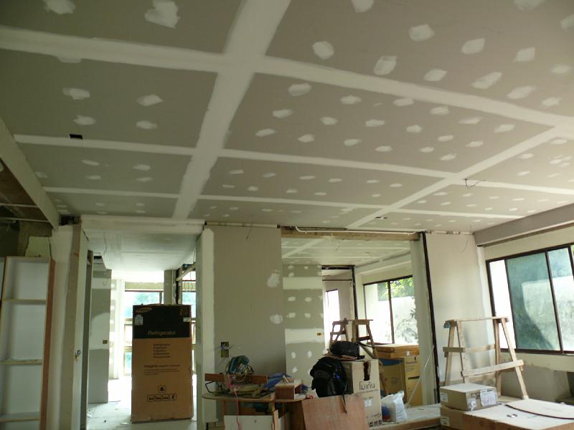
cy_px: 215
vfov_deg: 40.7
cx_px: 287
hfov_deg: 52.6
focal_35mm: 35
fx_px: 580
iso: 100
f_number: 2.8
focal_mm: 7.4
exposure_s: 1/50
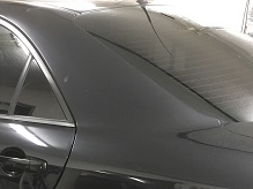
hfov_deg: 30.4
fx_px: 446
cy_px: 165
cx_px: 30
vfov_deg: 23.4
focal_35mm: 61
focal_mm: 4.15
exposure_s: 1/24
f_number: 2.2
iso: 200
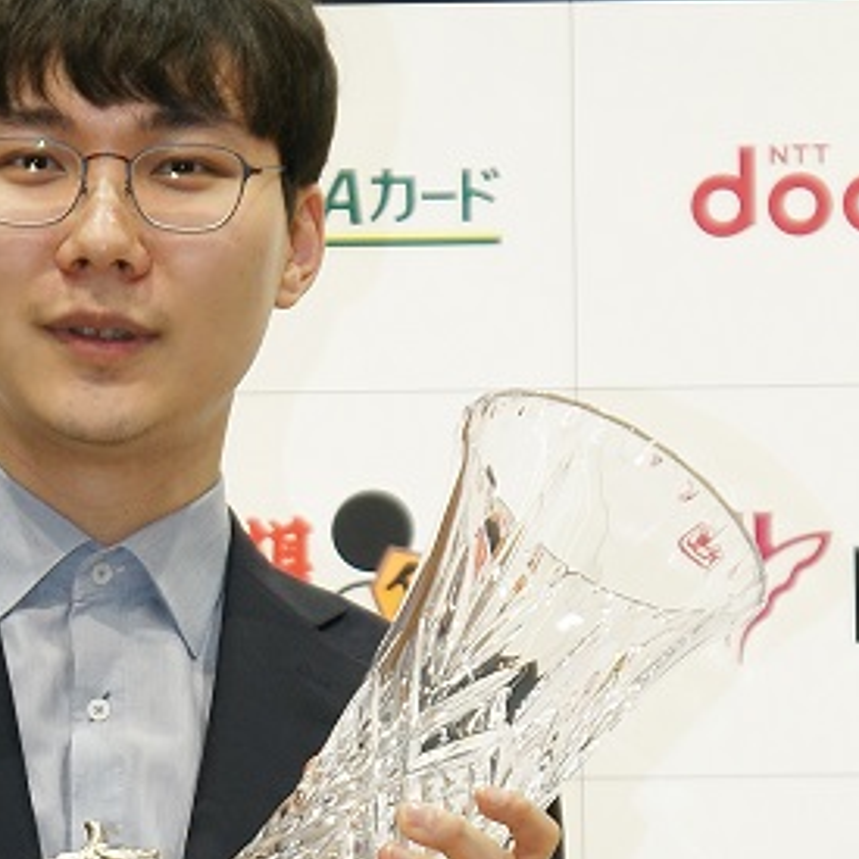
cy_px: 1035
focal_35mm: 195
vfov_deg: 8.9
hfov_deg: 8.9
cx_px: 119
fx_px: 5475
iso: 250
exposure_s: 1/200
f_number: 2.8
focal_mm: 50
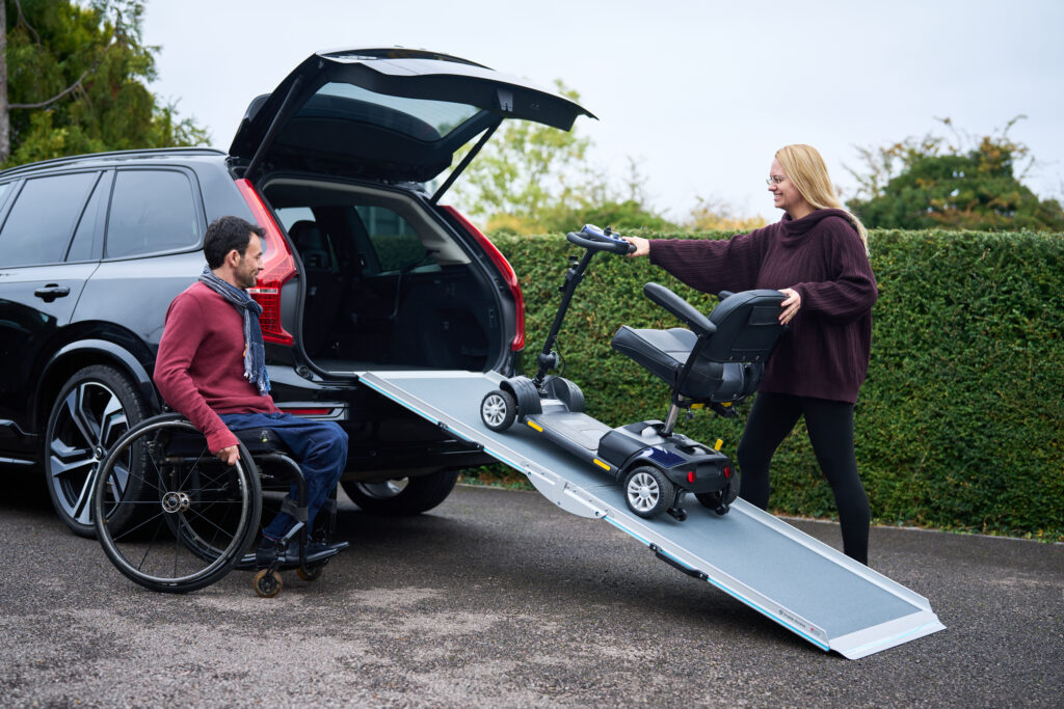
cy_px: 354
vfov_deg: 27.0
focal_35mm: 50
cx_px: 532
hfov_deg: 39.6
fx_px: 1478
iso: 160
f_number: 2.2
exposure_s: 1/400
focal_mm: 50
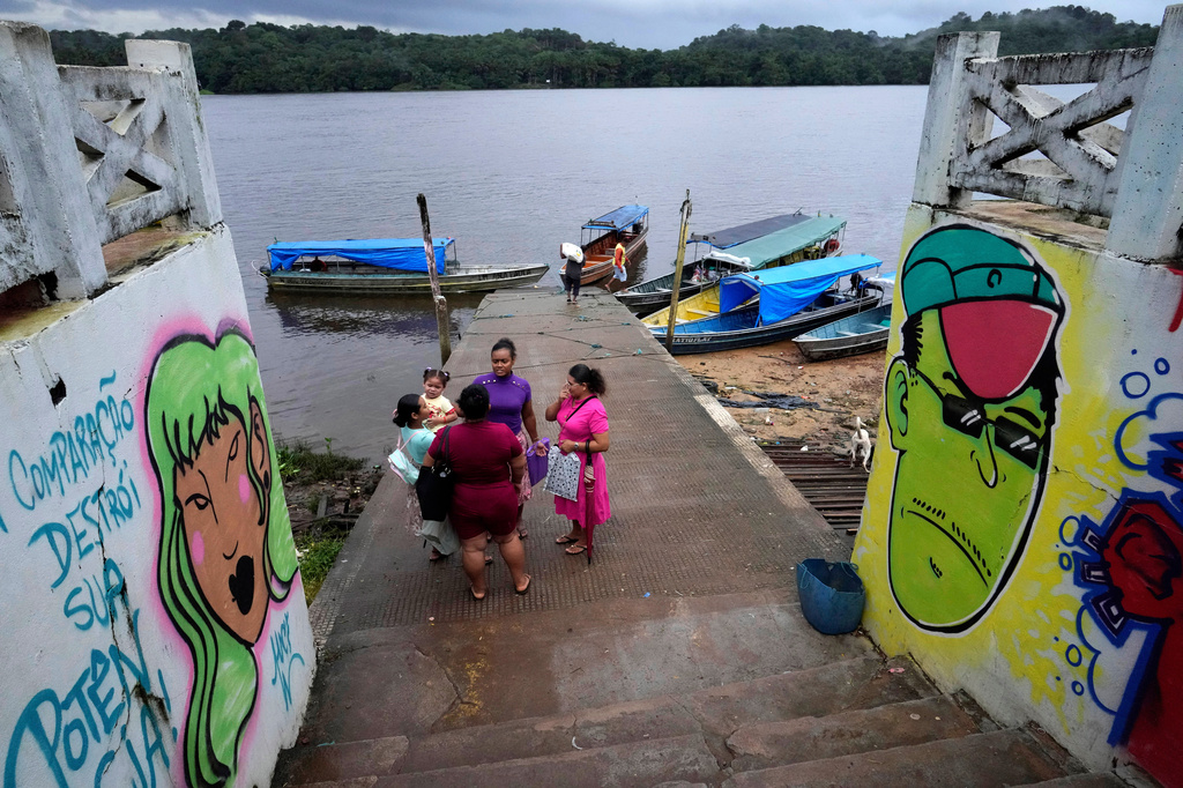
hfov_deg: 73.8
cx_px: 592
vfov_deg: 53.1
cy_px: 394
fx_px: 788
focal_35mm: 24
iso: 5000
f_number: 8
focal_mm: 24
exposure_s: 1/320
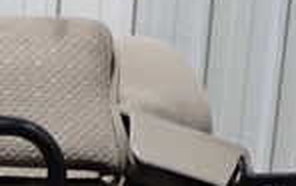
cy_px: 406
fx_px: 1317
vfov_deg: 7.7
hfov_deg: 12.2
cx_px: -152
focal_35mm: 163
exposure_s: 1/20
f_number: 2.7
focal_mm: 6.83
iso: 800
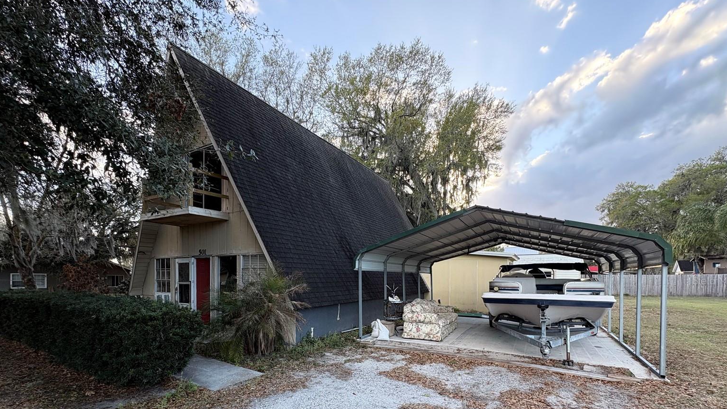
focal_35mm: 16
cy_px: 280
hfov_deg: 99.4
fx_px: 308
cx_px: 357
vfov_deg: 64.9
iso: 100
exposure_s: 1/130
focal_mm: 2.22
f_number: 2.2
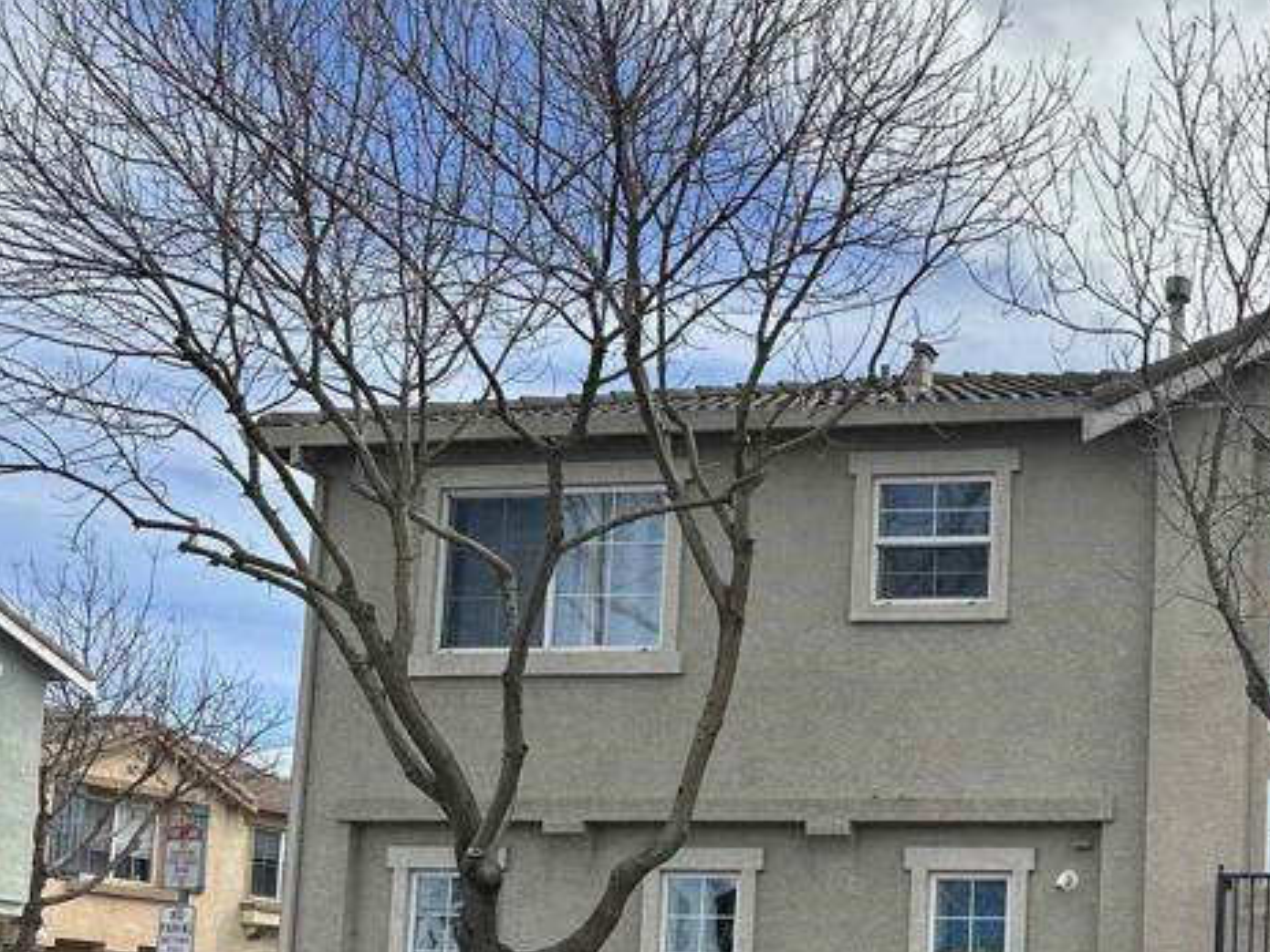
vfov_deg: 26.4
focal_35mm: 53
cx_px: 1355
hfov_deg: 32.4
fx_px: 1944
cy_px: 892
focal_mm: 6.86
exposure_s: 1/4545
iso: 80
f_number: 1.78
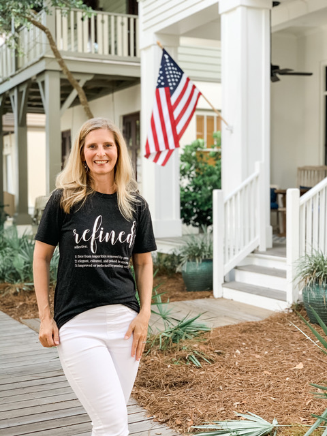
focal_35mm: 52
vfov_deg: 36.8
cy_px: 218
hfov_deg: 28.0
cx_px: 164
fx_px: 655
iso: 50
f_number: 2.4
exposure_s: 1/120
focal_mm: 6
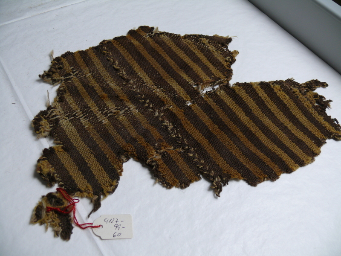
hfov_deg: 52.6
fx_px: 345
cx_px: 170
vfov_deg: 40.7
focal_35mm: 35
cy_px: 128
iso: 100
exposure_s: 1/50
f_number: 2.8
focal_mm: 7.4
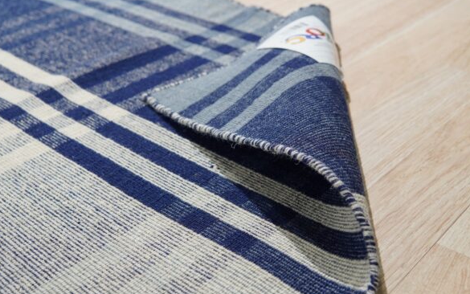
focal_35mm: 47
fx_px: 602
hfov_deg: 42.6
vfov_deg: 27.4
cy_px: 142
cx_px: 232
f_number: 4
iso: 800
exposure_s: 1/200
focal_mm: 30
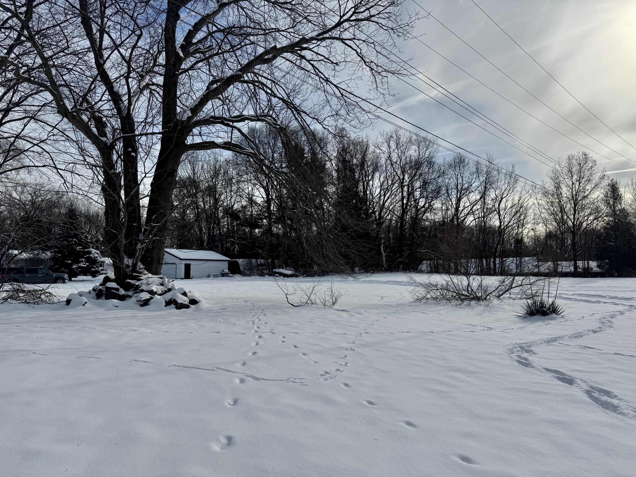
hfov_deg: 71.6
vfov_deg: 56.8
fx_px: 441
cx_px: 318
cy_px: 238
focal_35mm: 24
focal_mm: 6.76
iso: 80
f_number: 1.78
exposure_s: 1/12346
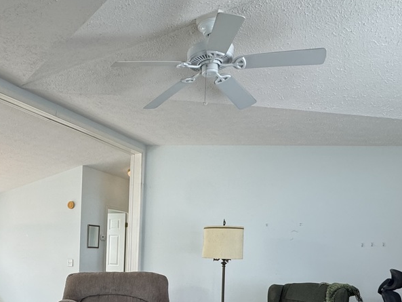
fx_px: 395
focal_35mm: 34
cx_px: 88
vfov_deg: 38.9
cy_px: 272
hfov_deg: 51.1
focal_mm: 2.22
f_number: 2.2
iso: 250
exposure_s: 1/120
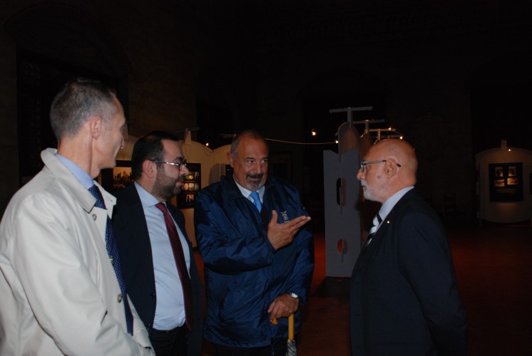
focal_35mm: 30
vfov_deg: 43.8
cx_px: 266
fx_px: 444
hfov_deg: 61.8
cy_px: 178
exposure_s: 1/60
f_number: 5.6
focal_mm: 20
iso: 500
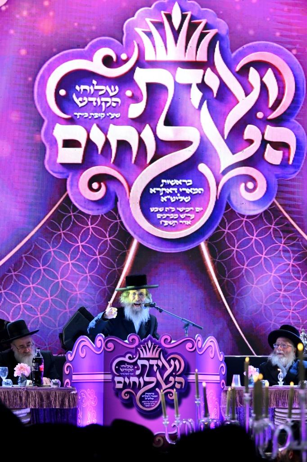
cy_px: 231
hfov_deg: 8.3
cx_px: 154
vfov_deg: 12.5
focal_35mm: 165
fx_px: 2112
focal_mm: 110
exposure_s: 1/125
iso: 200
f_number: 2.8
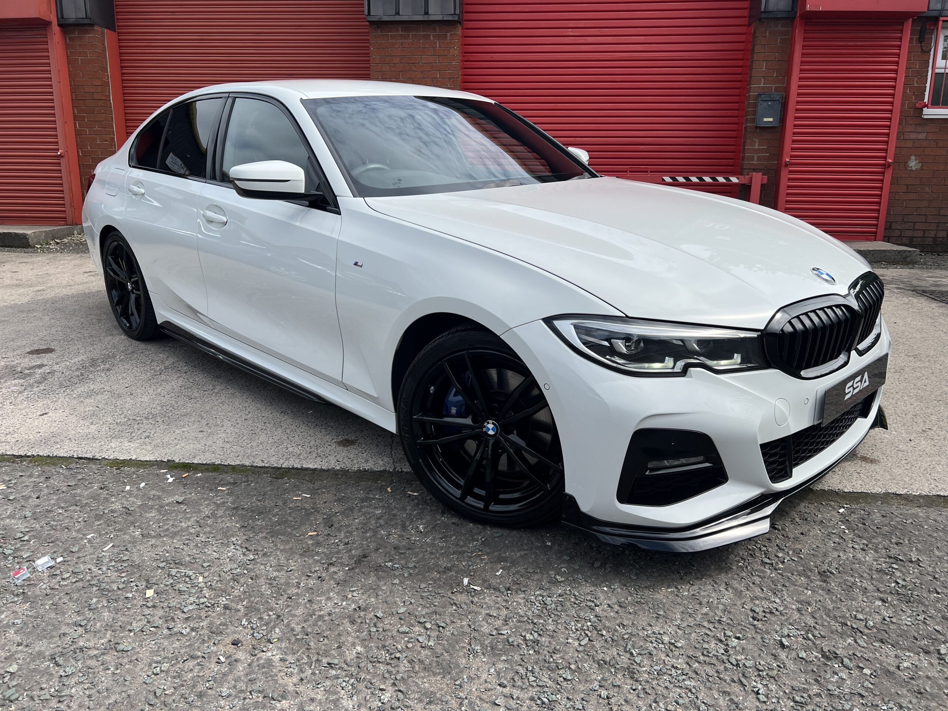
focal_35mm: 26
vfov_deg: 53.1
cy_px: 356
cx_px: 474
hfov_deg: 67.3
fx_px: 712
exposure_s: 1/3257
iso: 50
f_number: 1.5
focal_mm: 5.7
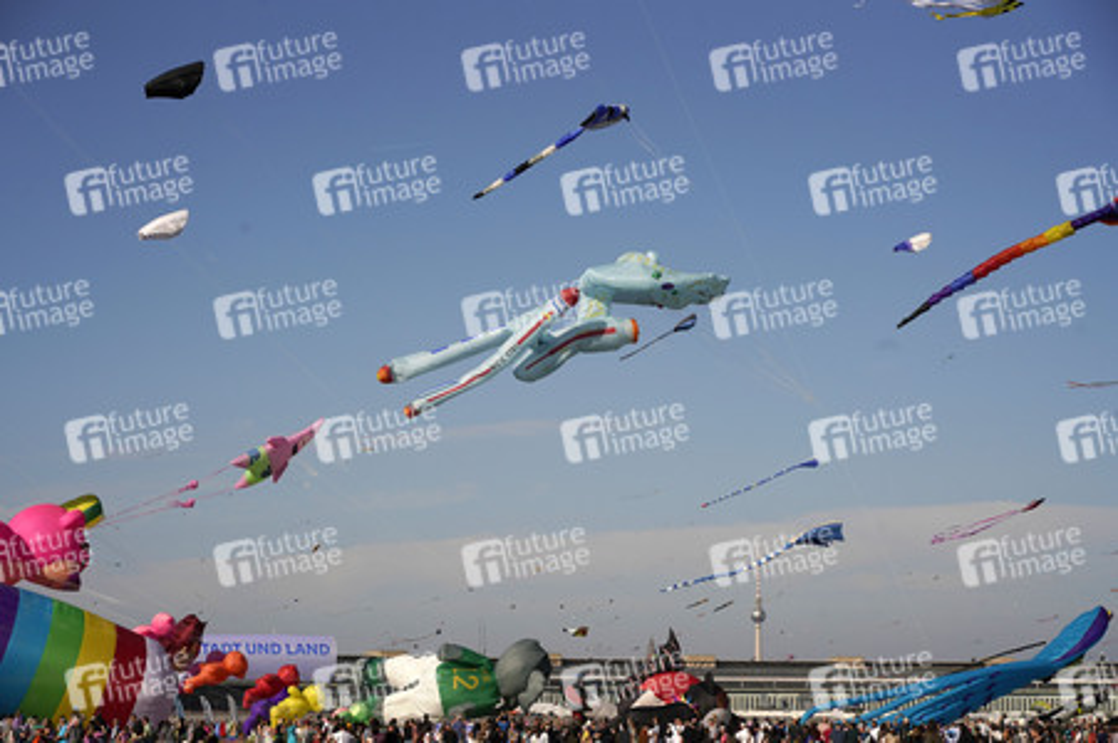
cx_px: 559
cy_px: 372
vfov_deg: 17.0
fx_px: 2483
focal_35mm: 80
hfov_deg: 25.4
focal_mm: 80
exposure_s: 1/2500
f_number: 8
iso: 400
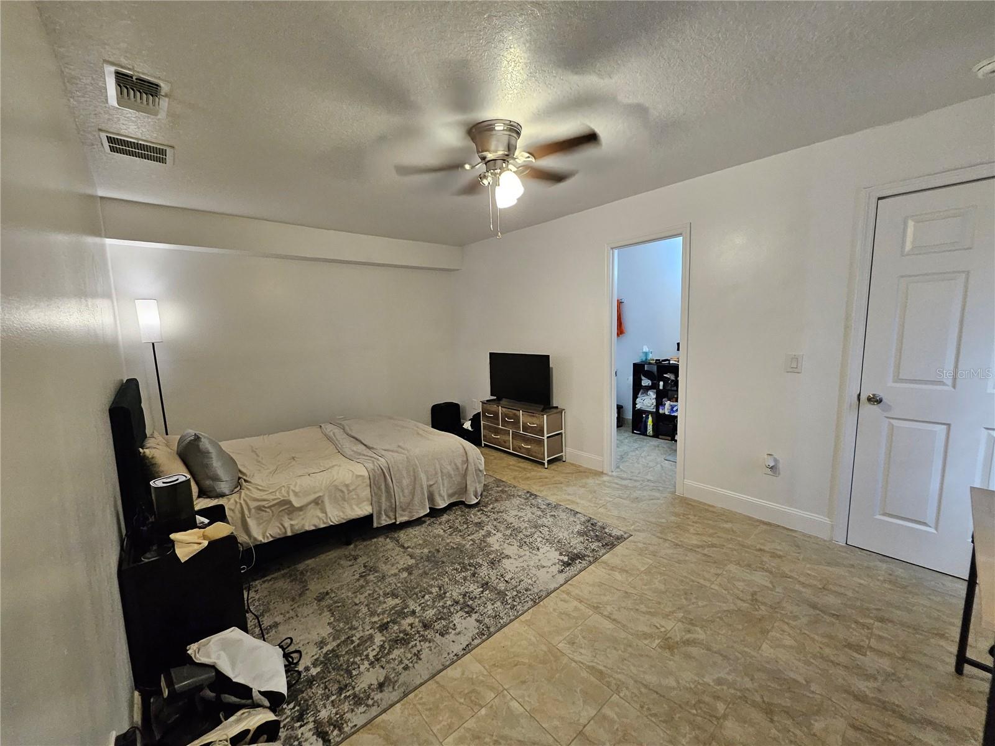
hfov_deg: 106.2
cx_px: 498
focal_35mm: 13
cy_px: 373
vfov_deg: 89.9
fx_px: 374
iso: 400
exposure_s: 1/60
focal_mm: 1.74
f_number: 2.2
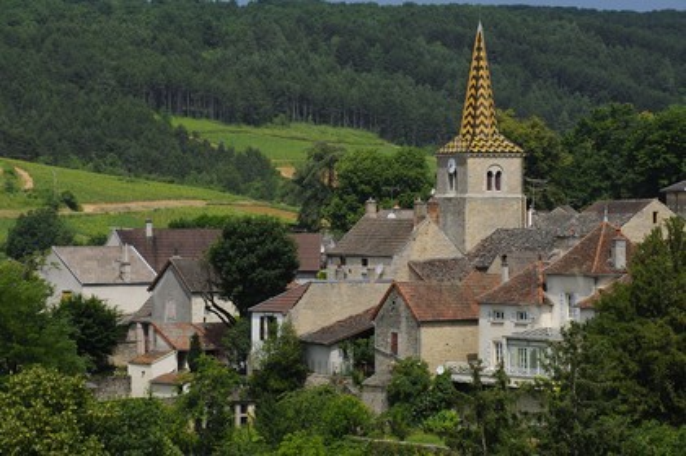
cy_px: 228
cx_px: 343
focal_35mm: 160
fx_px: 3046
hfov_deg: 12.8
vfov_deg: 8.6
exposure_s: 1/320
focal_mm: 160
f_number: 11
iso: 200
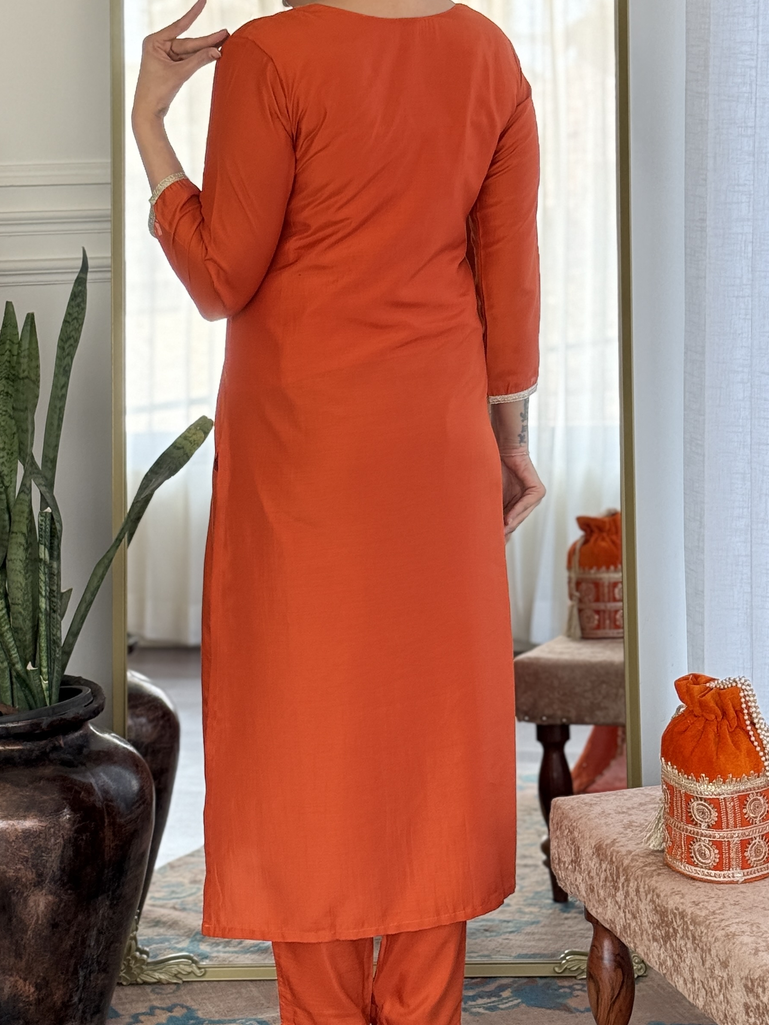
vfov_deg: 24.1
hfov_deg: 18.2
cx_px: 356
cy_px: 437
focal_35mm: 81
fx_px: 2399
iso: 200
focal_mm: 6.76
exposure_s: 1/155
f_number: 1.78
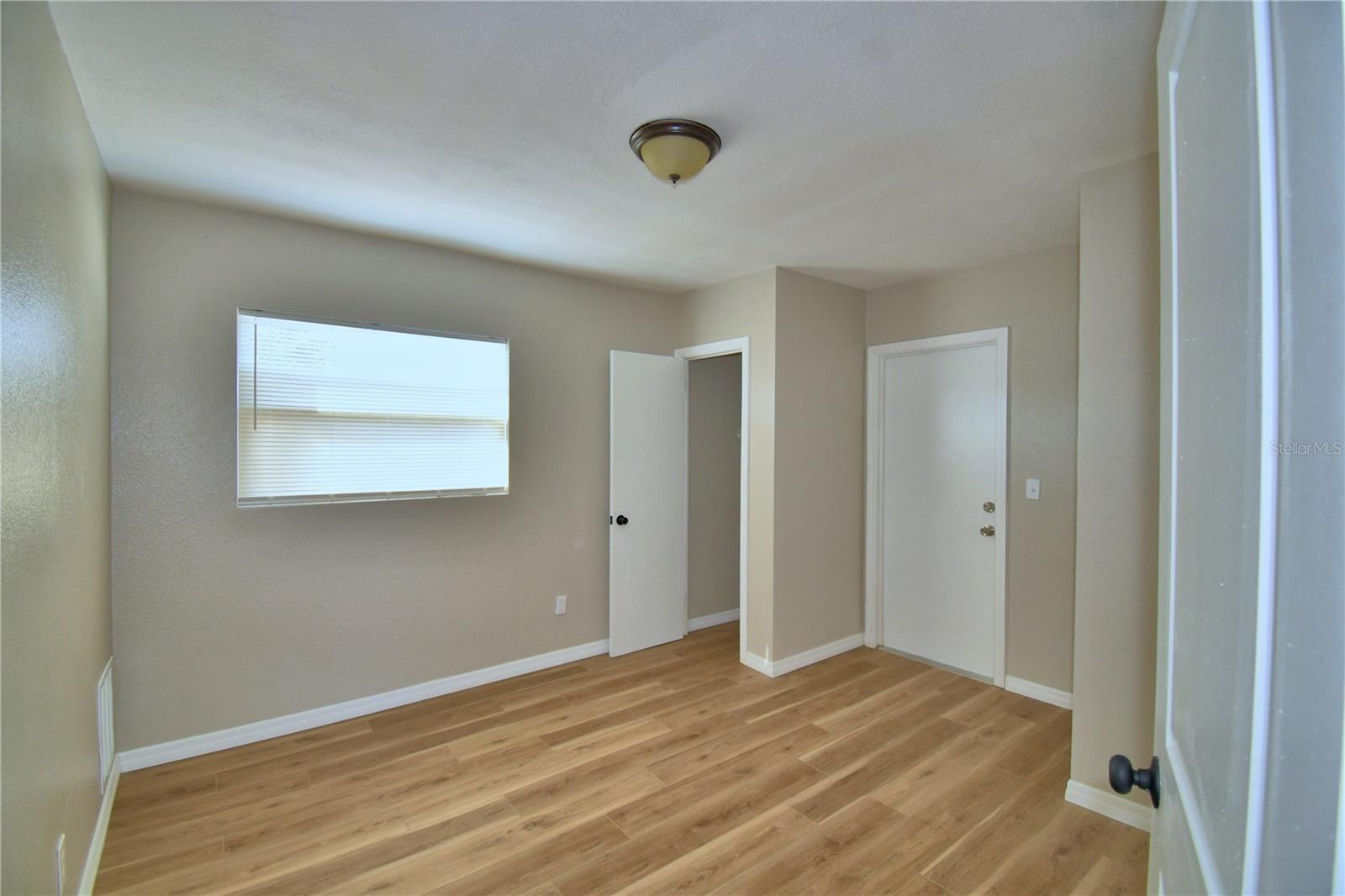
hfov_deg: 100.4
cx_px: 672
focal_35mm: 15
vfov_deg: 77.3
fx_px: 560
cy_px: 448
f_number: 4.5
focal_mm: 10
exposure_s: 1/50
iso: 200
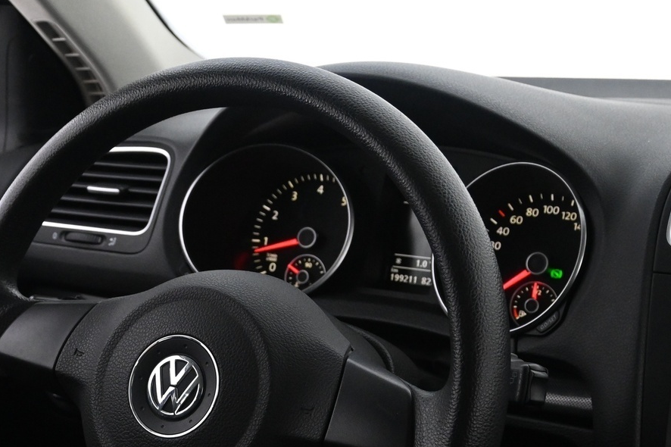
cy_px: 361
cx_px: 230
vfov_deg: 17.9
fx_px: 1406
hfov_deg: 26.7
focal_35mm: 75
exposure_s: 1/40
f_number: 4.5
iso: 2500
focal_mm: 27.5
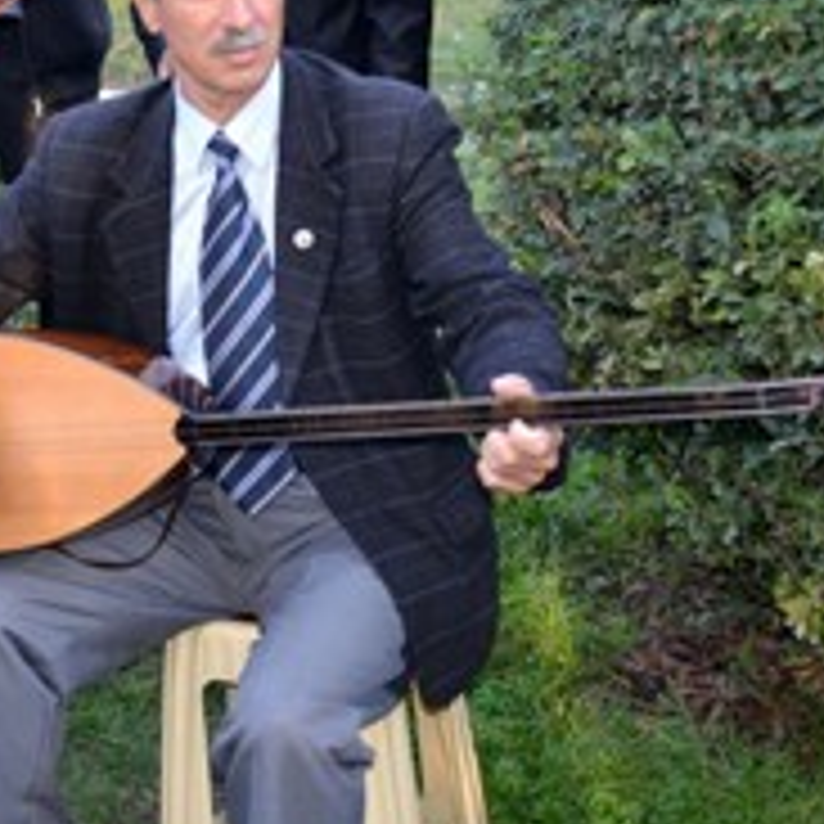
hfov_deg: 22.0
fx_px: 2020
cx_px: -50
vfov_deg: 22.9
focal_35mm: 75
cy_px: 259
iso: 400
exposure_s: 1/125
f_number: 4
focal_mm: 24
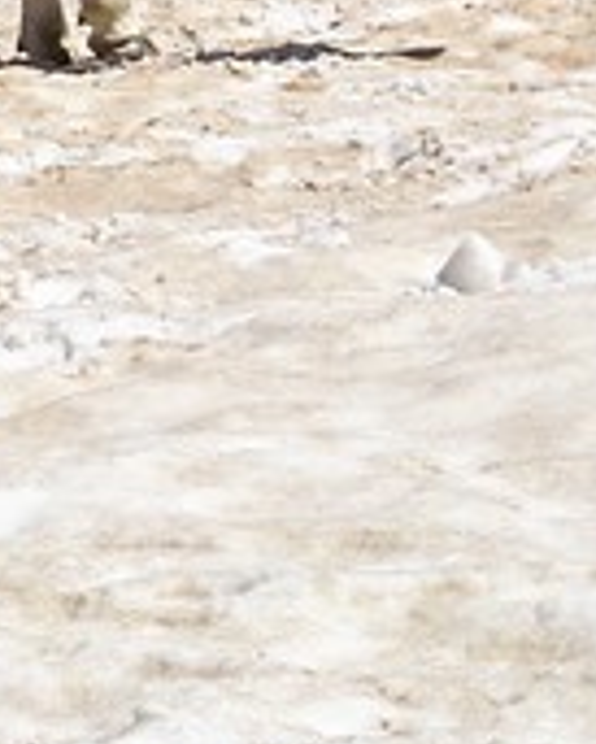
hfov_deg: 4.9
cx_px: -1453
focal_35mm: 298
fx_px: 6565
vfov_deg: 6.1
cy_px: -1192
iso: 200
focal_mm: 34
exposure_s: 1/250
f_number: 16
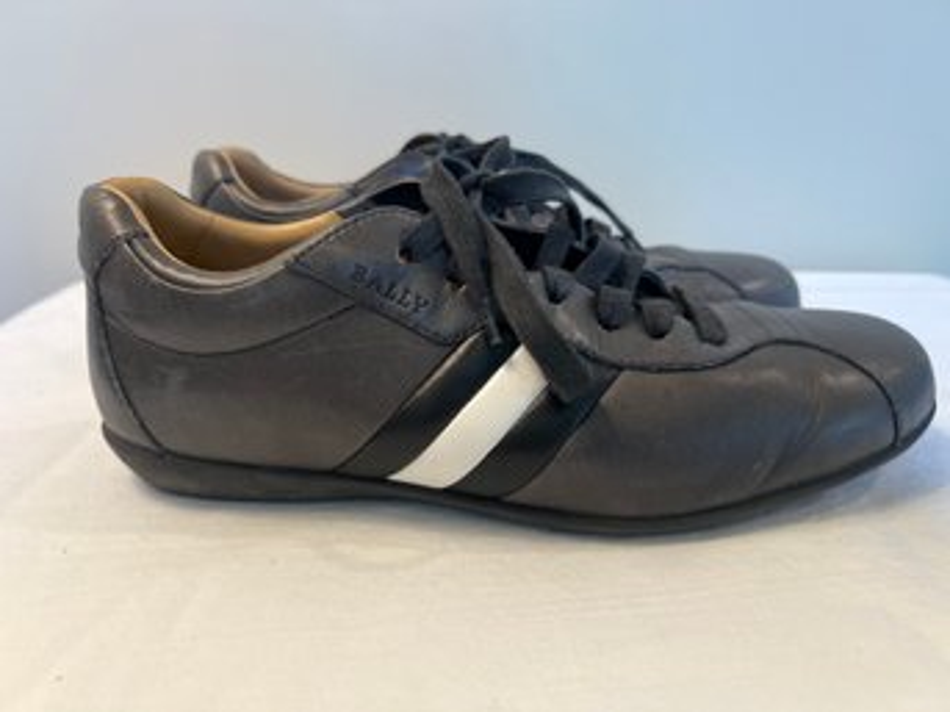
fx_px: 713
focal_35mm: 26
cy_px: 356
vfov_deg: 53.0
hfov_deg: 67.3
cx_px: 475
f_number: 1.5
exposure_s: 1/120
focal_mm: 5.7
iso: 100
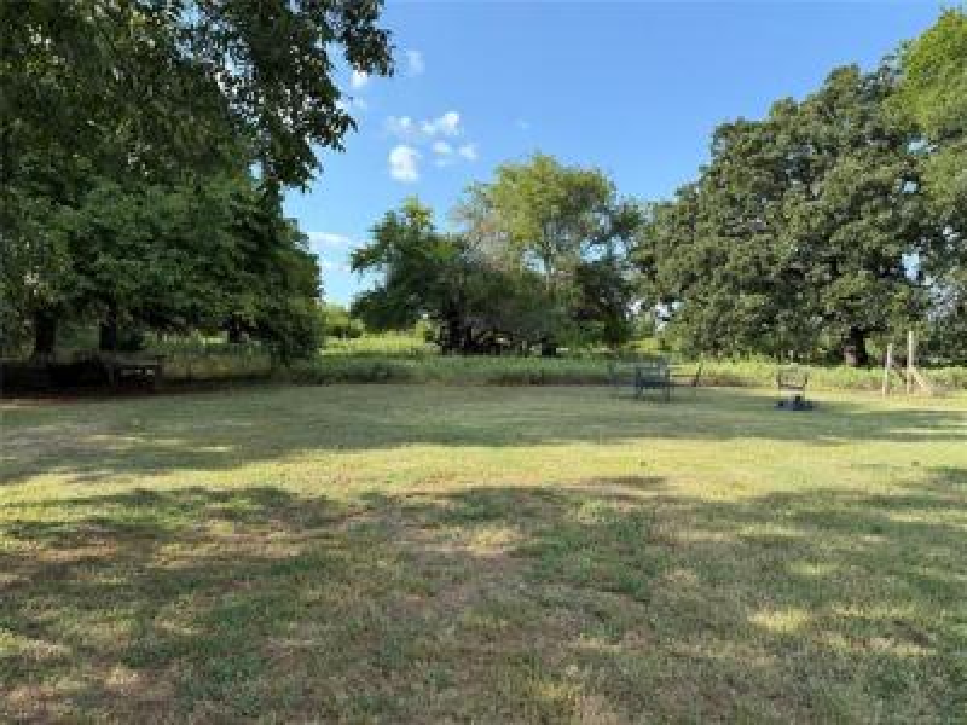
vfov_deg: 56.8
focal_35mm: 24
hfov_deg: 71.6
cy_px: 362
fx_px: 670
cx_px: 484
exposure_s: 1/1901
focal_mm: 6.76
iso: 100
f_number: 1.78
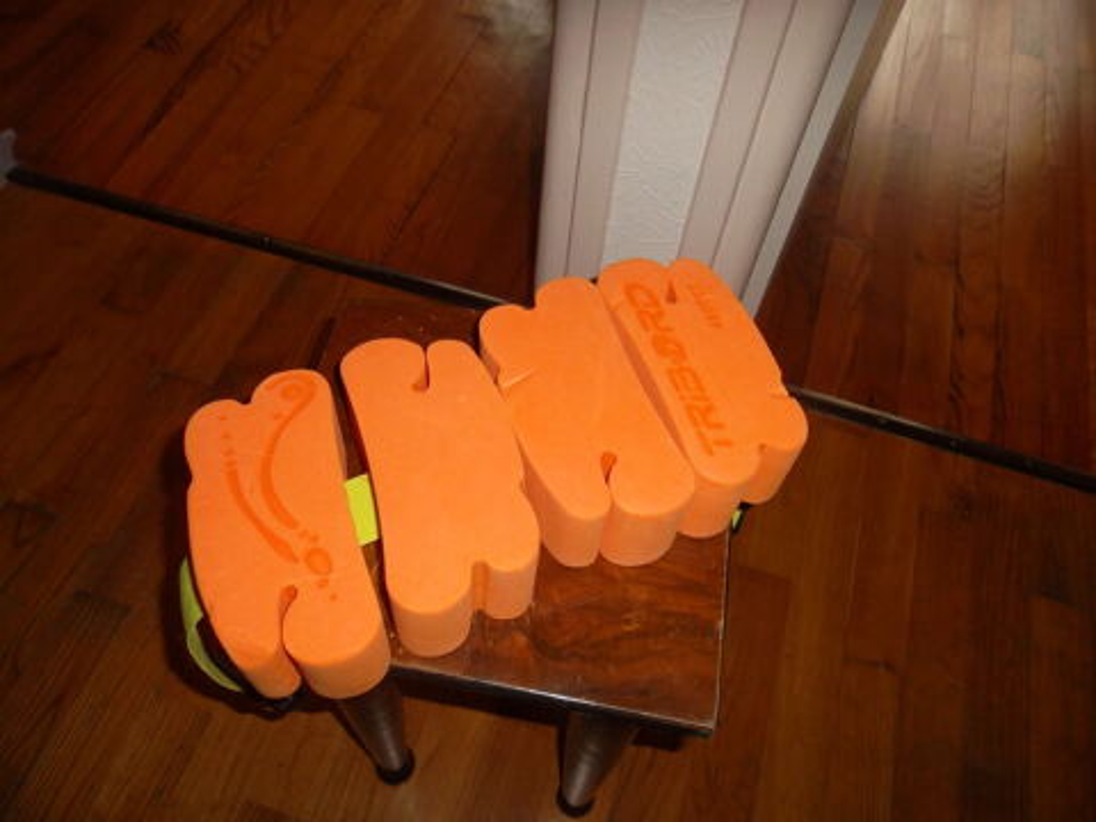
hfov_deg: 65.3
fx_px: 855
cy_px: 411
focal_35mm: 27
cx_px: 548
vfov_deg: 51.4
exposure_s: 1/45
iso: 100
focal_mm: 4.9
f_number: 3.5
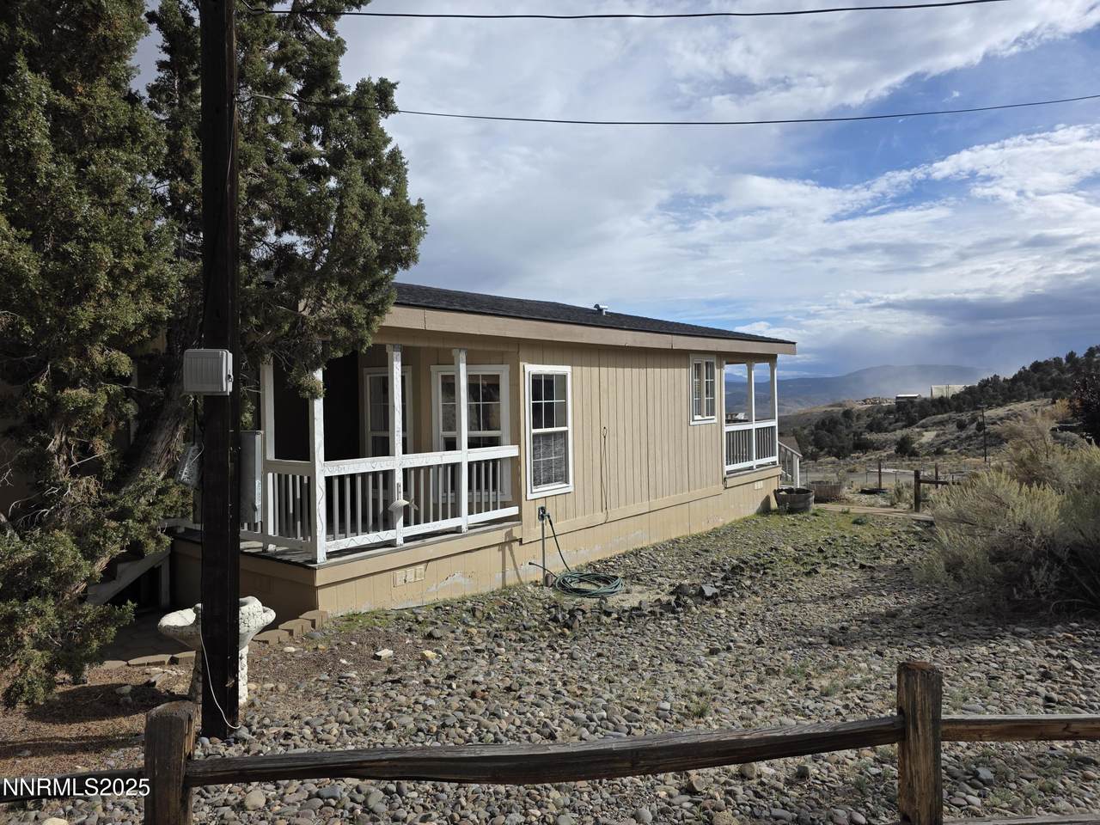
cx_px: 550
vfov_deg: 58.9
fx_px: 731
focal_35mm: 23
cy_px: 412
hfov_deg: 73.9
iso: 64
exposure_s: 1/7944
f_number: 1.7
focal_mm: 6.3
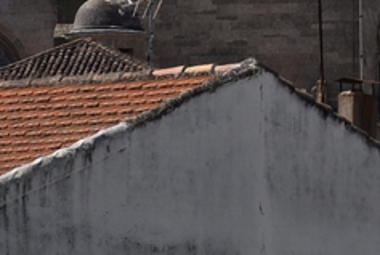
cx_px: 447
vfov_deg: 1.7
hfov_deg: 2.6
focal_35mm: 796
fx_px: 8418
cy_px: -194
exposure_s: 1/800
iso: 200
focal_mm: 140
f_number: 7.1
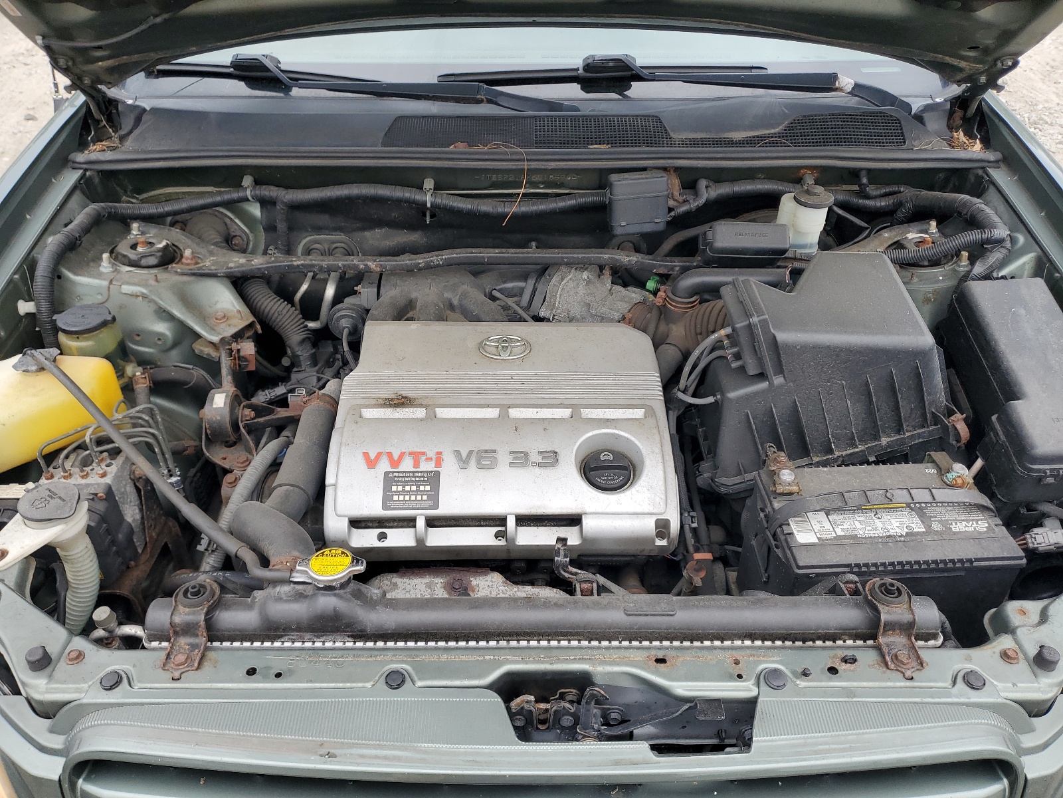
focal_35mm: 26
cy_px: 399
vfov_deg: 53.1
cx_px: 532
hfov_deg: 67.3
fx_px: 798
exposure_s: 1/476
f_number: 1.5
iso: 50
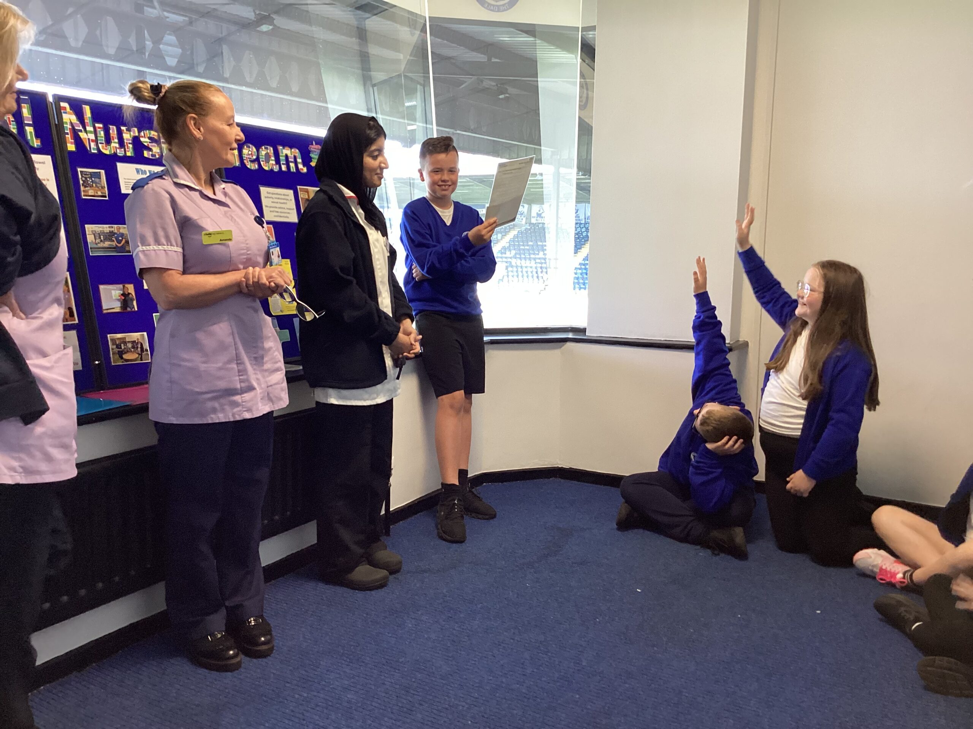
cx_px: 486
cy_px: 364
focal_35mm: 31
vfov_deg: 45.4
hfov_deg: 58.4
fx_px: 871
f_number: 2.4
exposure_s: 1/50
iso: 125
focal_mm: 3.3
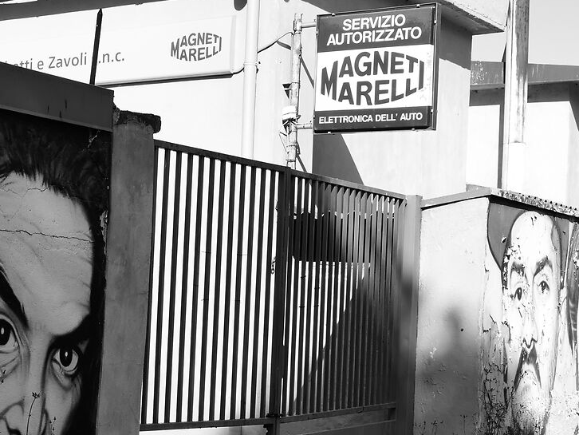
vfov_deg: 16.5
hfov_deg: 20.1
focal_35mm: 89
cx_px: -185
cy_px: 314
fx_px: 1489
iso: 125
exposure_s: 1/50
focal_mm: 28
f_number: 10
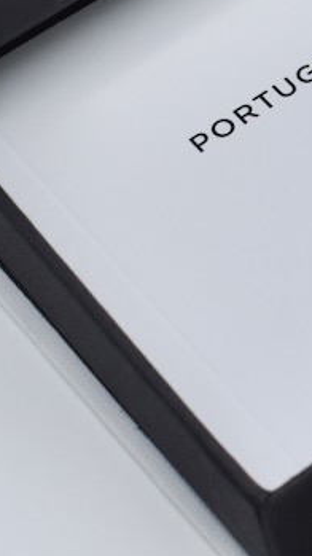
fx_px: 2635
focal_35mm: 179
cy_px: -57
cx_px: 653
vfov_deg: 11.8
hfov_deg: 6.5
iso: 400
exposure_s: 1/200
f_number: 8
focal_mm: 31
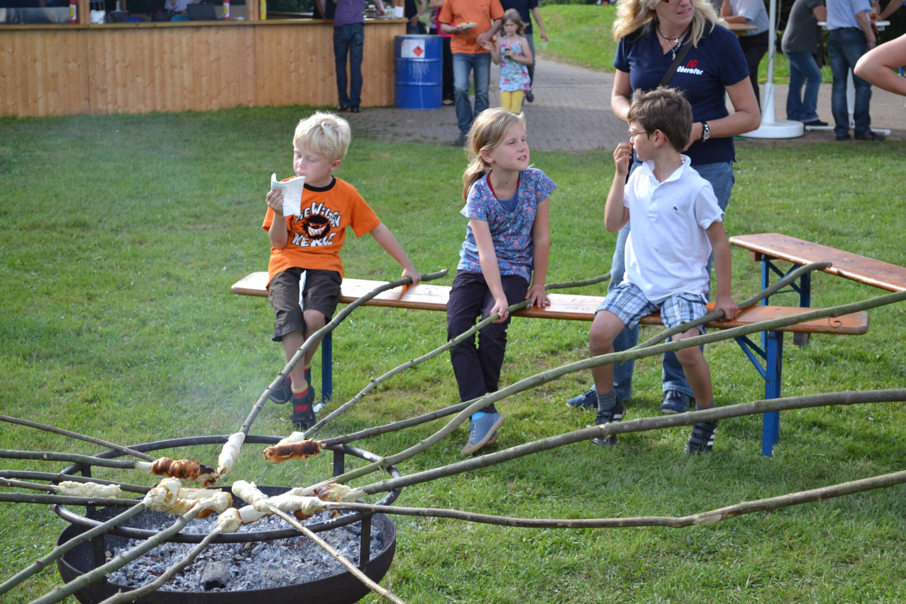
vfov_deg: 21.6
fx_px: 1585
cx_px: 453
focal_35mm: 63
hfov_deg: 31.9
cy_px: 302
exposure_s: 1/125
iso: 125
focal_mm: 42
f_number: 5.6
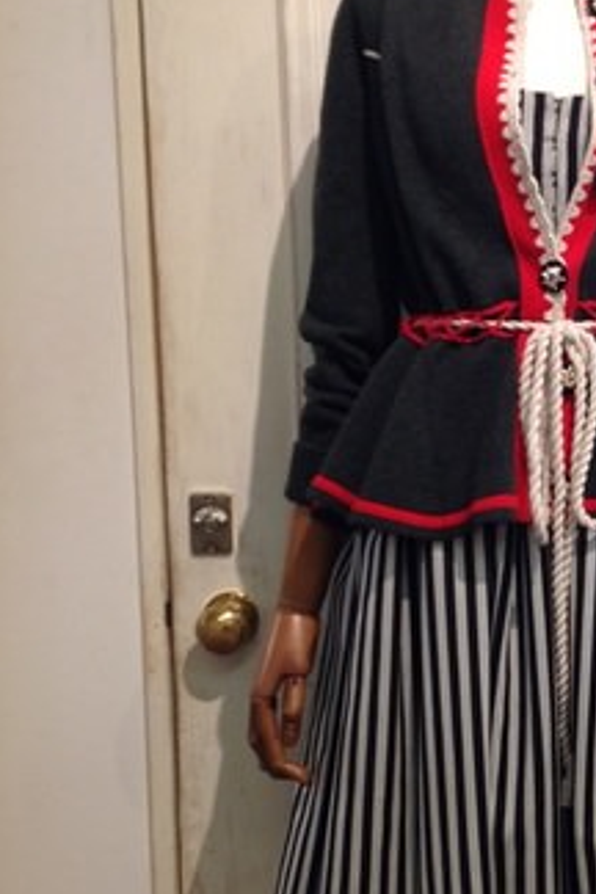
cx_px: 548
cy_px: 484
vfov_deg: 33.4
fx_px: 1490
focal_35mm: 60
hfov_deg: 22.0
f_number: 2.4
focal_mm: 4.28
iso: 80
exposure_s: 1/20
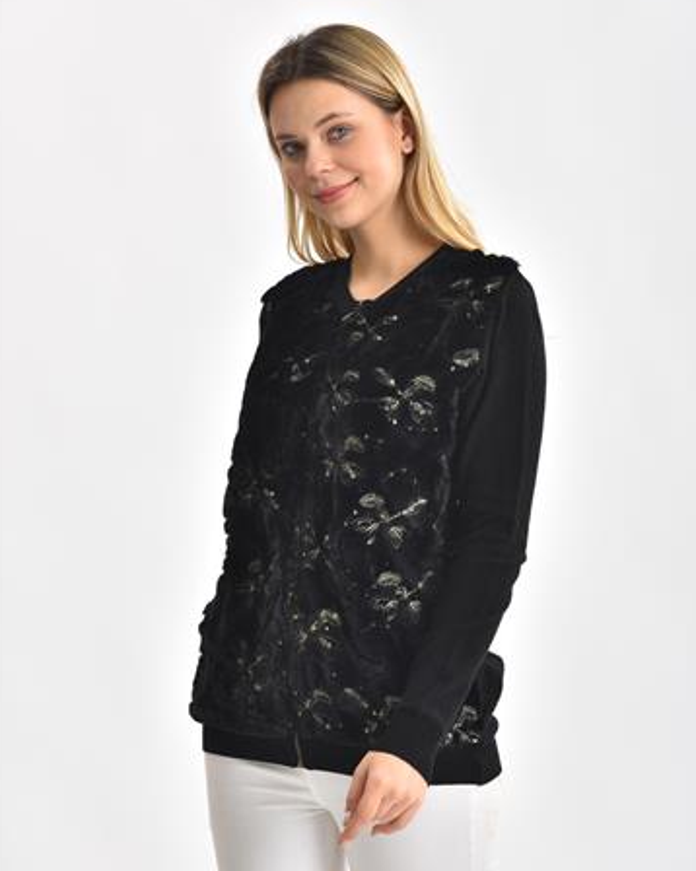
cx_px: 356
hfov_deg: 9.2
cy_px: 431
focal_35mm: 167
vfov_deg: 11.6
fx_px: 4303
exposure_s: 1/160
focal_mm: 140
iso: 100
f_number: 6.3
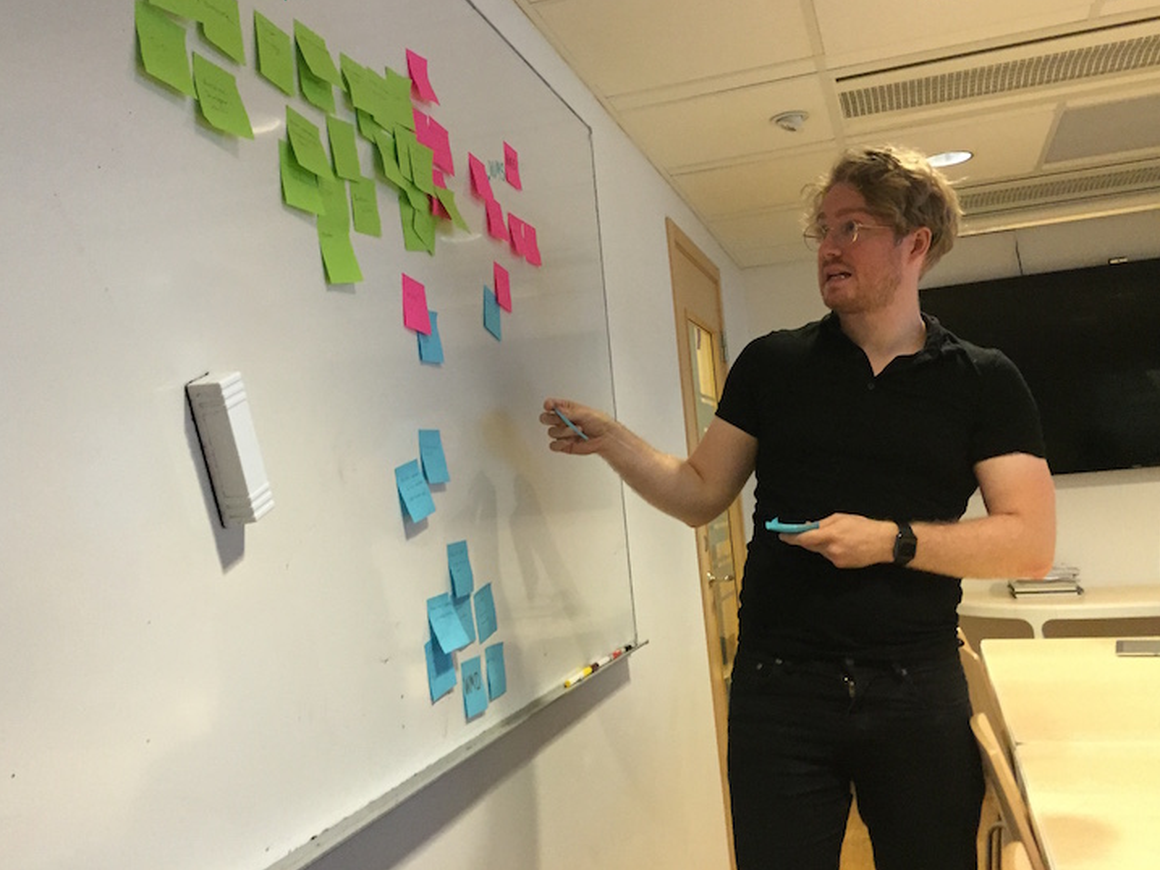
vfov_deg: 42.9
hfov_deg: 55.3
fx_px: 1106
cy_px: 383
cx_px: 526
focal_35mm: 33
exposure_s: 1/30
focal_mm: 4.15
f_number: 2.2
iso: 200
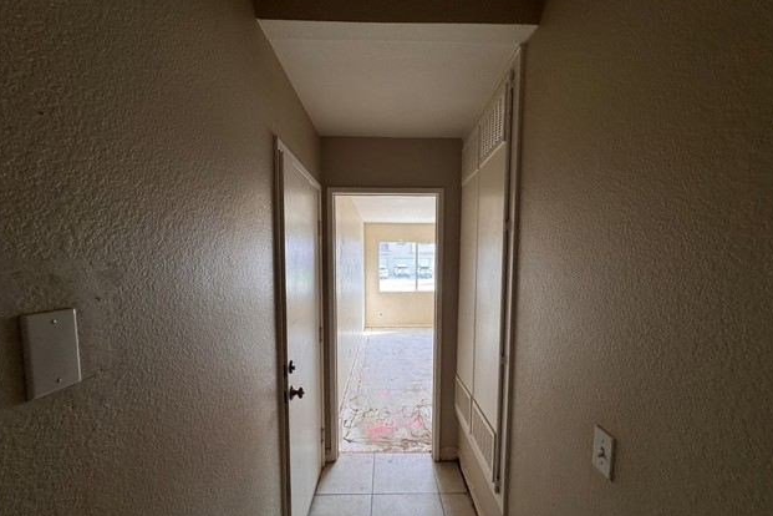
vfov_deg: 77.0
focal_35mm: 15
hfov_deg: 100.4
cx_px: 392
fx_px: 322
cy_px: 289
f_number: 2.2
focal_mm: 2.22
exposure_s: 1/120
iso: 64
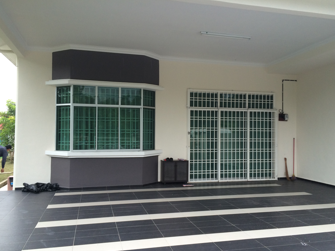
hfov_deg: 60.0
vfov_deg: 46.8
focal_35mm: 30
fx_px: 290
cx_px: 169
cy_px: 129
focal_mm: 4.15
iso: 64
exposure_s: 1/120
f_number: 2.2
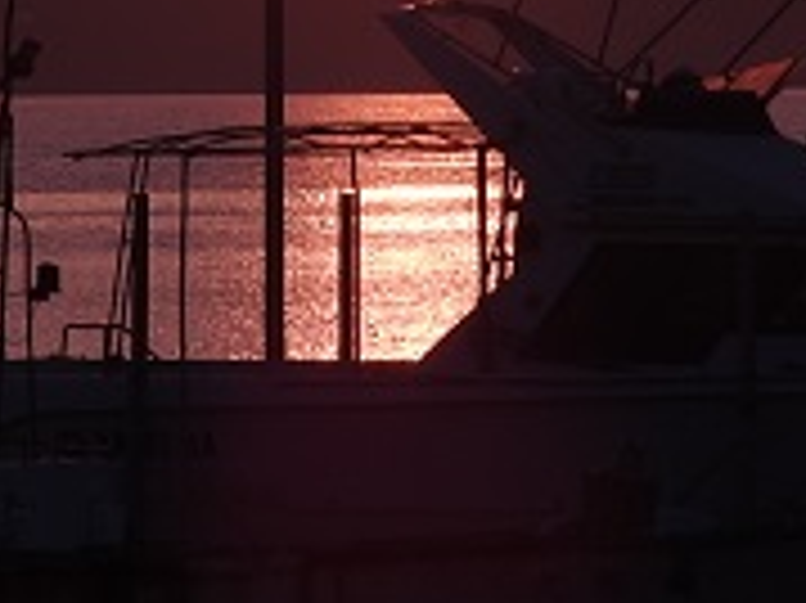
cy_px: -392
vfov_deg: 2.5
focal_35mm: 603
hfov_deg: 3.3
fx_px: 14031
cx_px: 378
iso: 100
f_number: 5.3
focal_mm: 32.2
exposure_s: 1/1250
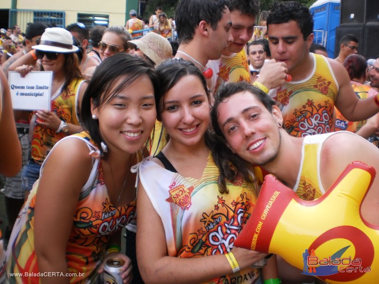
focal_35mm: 36
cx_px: 190
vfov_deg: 39.7
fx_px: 394
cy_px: 142
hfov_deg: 51.4
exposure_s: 1/80
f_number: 3.1
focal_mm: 6.3
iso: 100
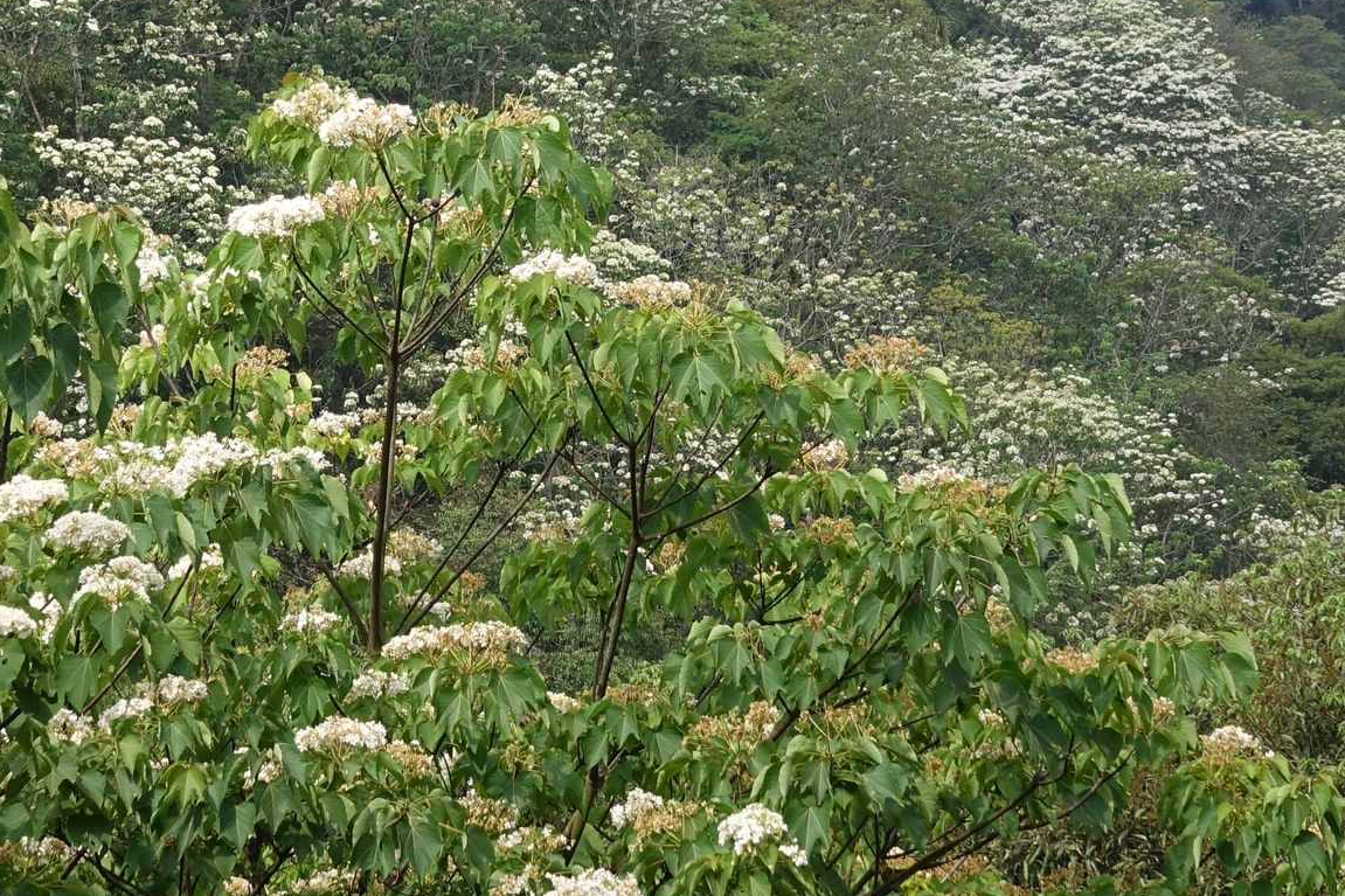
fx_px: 6126
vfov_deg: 8.3
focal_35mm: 164
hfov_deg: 12.5
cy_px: 117
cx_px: 553
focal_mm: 25.26
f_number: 5.6
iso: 125
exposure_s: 1/250
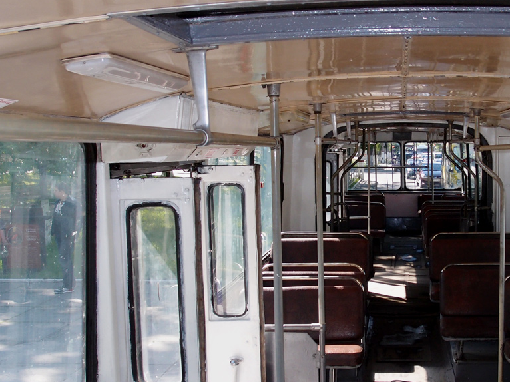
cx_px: 399
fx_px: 692
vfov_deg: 30.8
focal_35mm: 47
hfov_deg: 39.1
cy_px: 234
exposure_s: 1/320
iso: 100
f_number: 2.8
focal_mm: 6.48
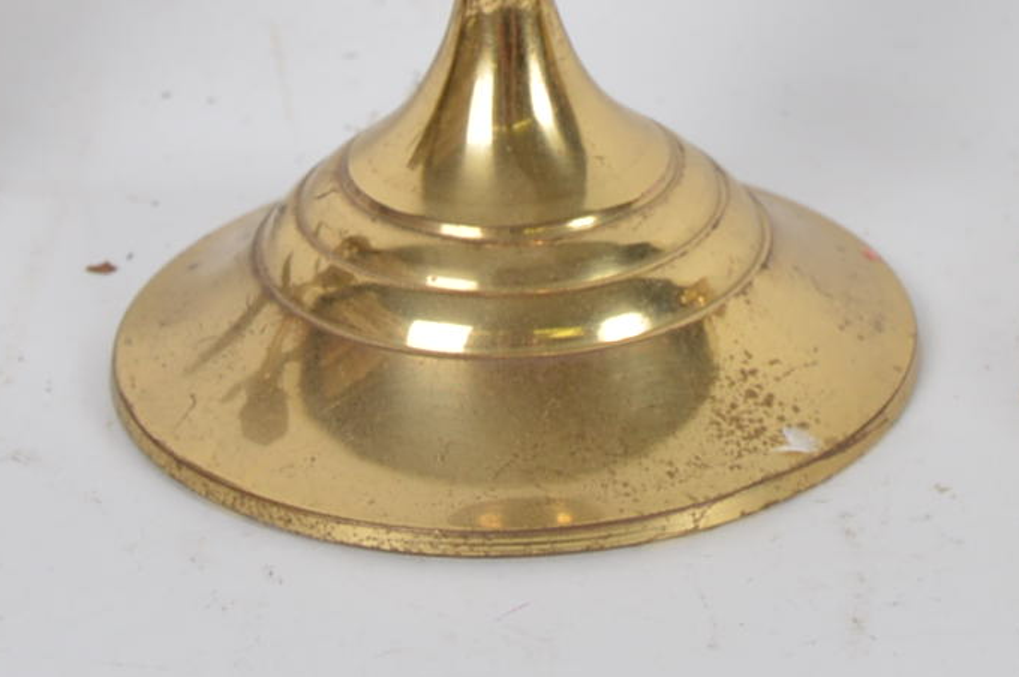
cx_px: 581
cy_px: -84
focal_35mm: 146
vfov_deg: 9.3
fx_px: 4129
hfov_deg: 14.1
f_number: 5.6
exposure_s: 1/80
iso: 100
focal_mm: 22
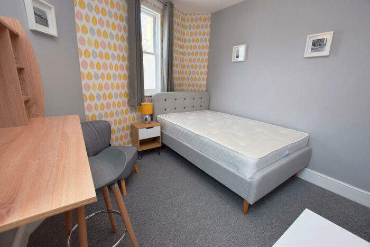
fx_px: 154
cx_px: 185
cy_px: 124
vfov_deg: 77.4
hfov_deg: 100.4
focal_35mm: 15
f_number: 5.6
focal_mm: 10
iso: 800
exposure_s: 1/125
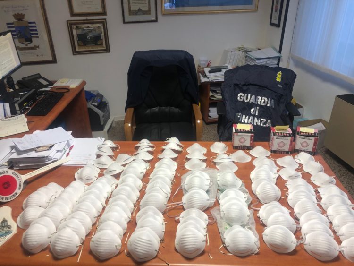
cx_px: 177
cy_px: 133
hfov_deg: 63.4
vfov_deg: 49.8
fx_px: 286
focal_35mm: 28
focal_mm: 3.99
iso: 40
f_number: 1.8
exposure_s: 1/20
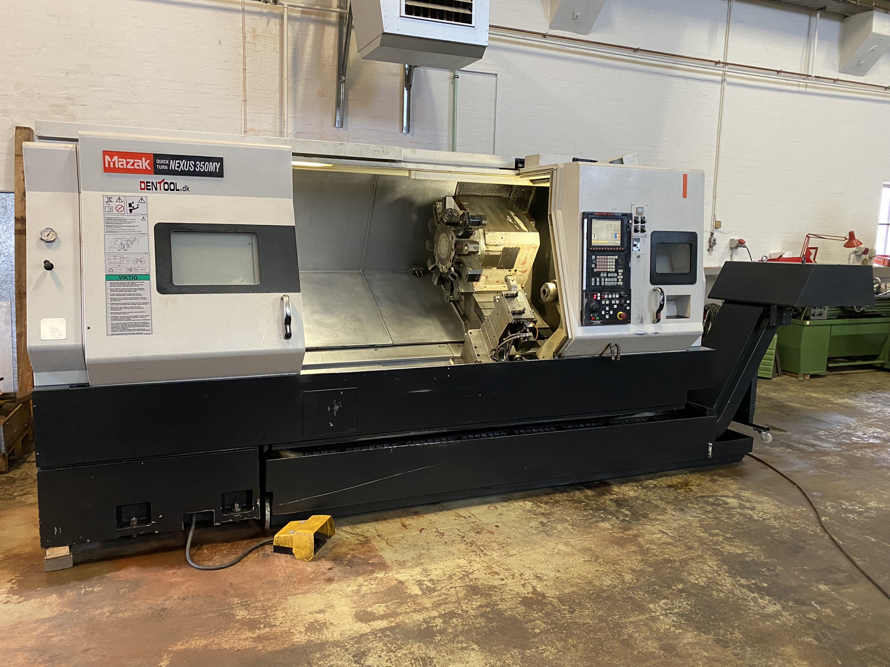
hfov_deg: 67.3
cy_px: 334
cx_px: 445
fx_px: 668
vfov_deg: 53.1
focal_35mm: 26
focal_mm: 4.25
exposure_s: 1/50
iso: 320
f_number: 1.8
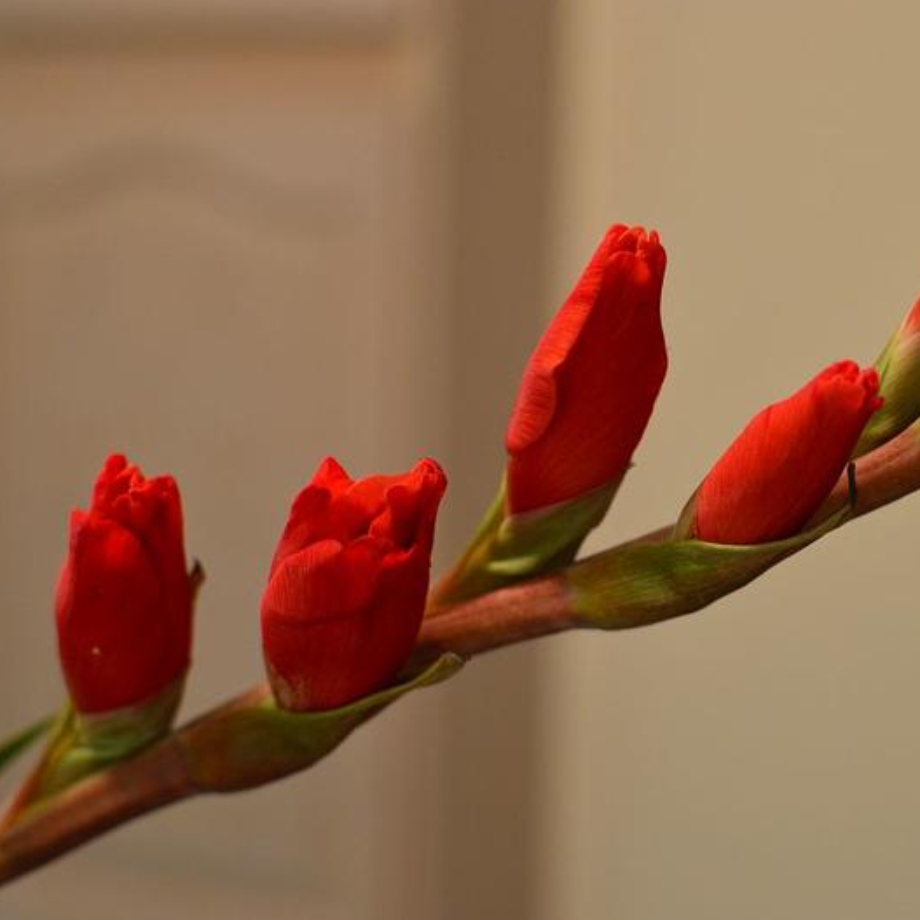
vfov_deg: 25.5
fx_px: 2034
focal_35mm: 68
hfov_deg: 25.3
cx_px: 662
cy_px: 459
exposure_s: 1/50
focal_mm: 35
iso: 800
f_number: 3.5
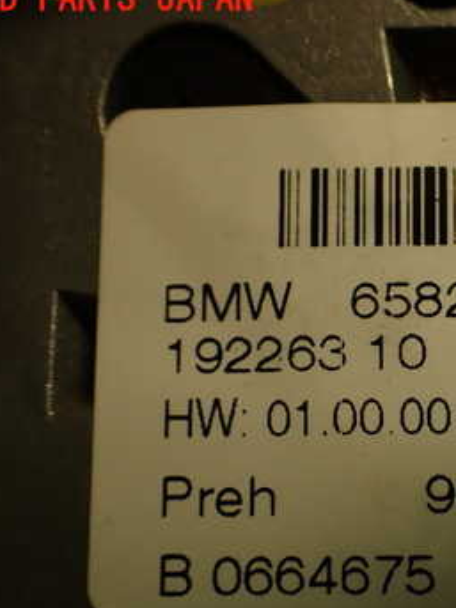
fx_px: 984
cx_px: 463
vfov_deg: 34.2
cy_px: 376
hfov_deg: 24.8
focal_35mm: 56
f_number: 2.4
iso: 200
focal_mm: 5.79
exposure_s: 1/60
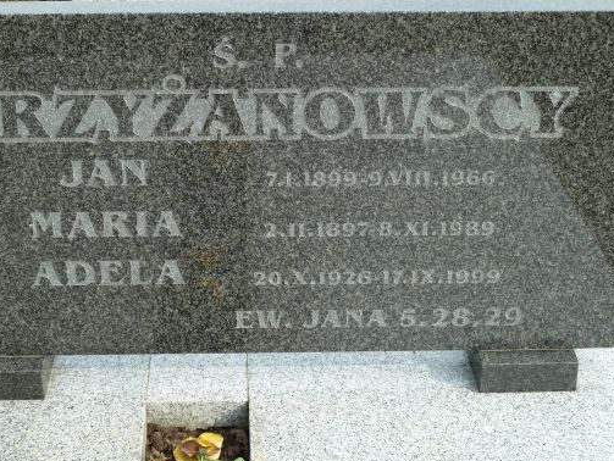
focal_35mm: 75
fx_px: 1331
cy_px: 215
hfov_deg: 26.0
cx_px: 267
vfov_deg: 19.7
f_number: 3.9
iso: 80
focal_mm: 9.7
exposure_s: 1/160
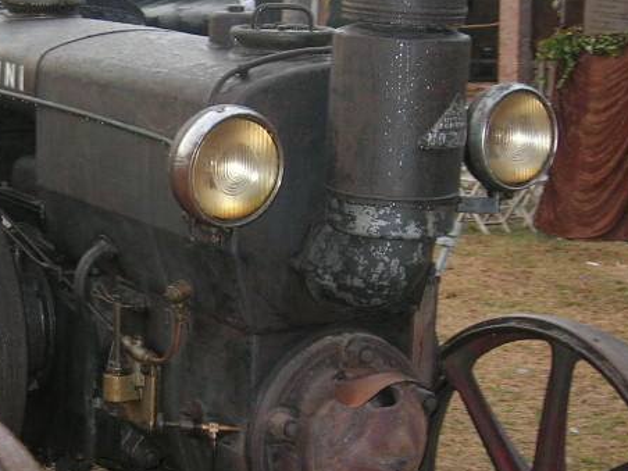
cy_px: 324
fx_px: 1560
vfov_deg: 17.1
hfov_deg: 22.4
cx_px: 113
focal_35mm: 86
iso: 82
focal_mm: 7.8
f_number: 2.8
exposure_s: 1/60.1
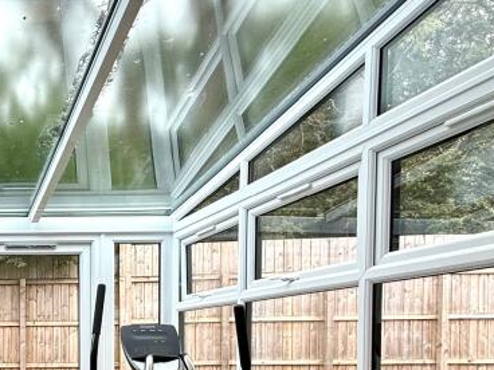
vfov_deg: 33.9
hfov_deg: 38.7
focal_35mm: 39
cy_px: 362
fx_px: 557
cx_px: -60
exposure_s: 1/129
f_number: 2.2
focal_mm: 2.22
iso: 50
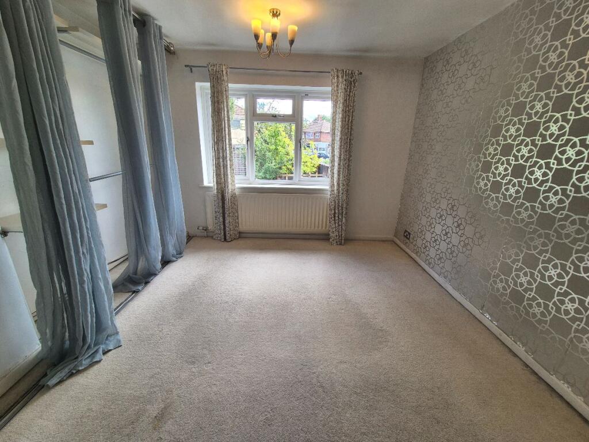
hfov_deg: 106.2
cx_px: 294
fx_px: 221
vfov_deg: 89.9
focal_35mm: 13
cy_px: 221
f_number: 2.2
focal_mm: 2.2
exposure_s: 1/112
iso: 50
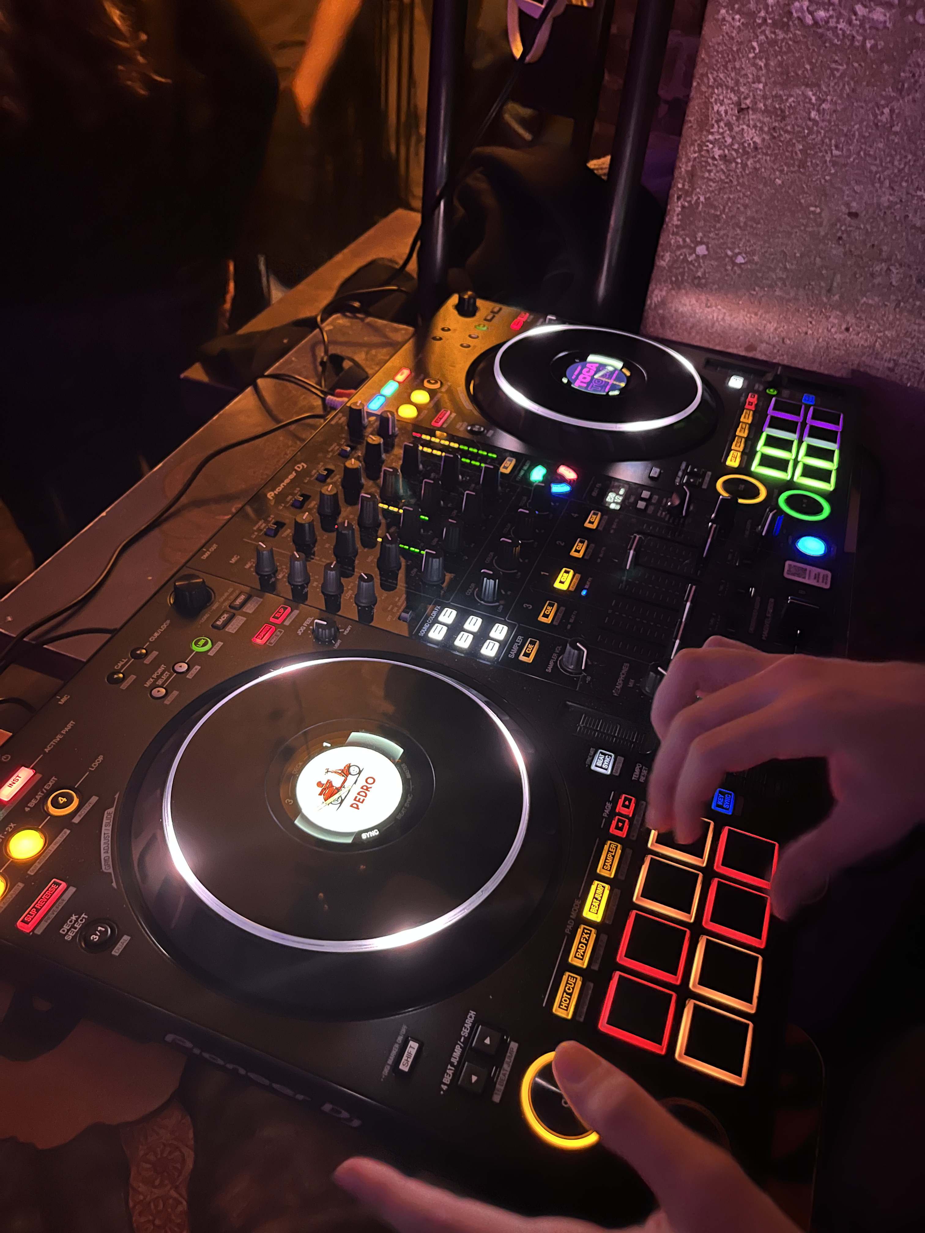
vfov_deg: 67.3
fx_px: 926
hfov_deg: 53.1
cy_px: 616
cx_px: 462
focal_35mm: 26
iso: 1000
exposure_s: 1/22
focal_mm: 5.1
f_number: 1.6
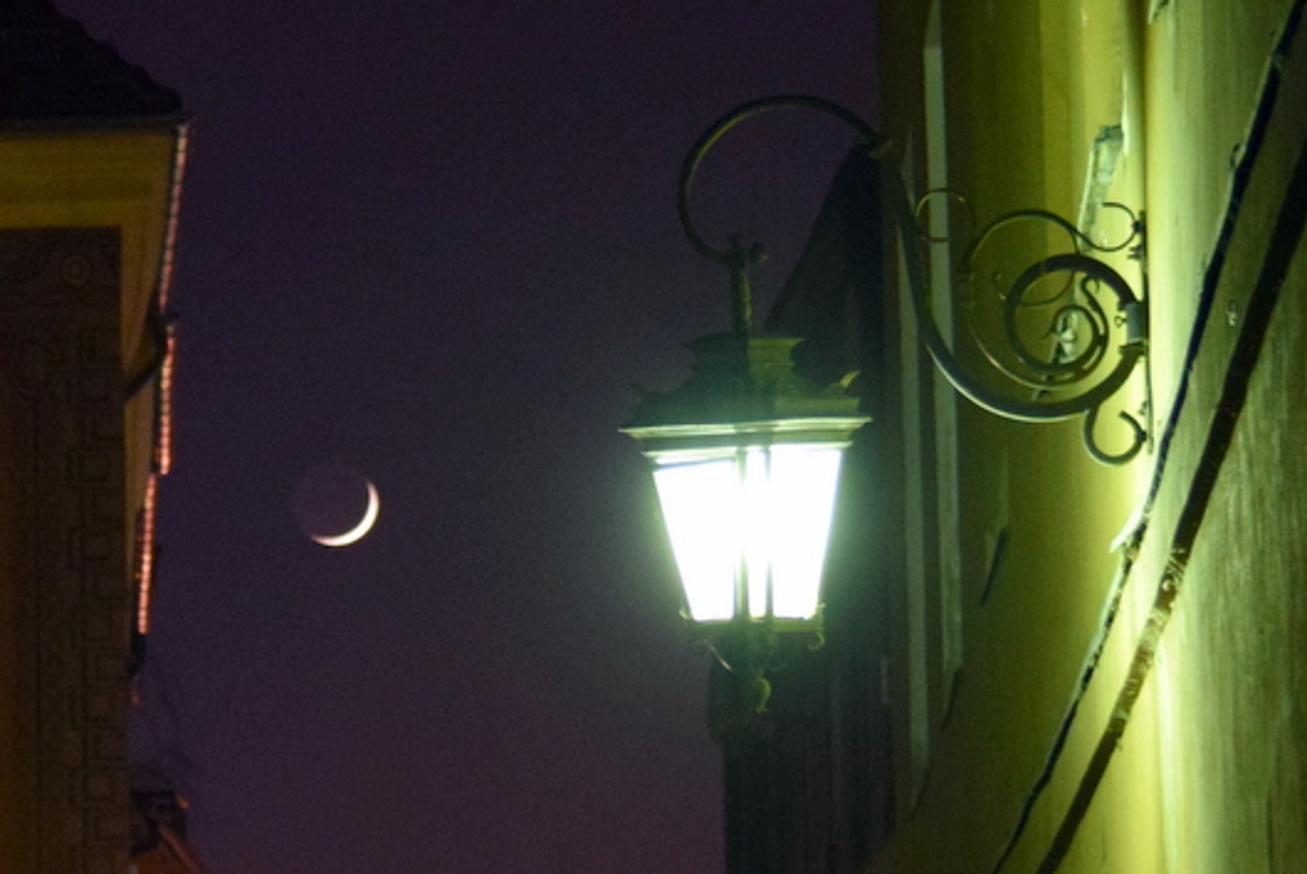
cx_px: 489
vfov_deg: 11.0
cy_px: 299
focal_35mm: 125
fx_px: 4534
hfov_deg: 16.4
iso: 1600
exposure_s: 1/13
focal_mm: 55
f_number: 4.5
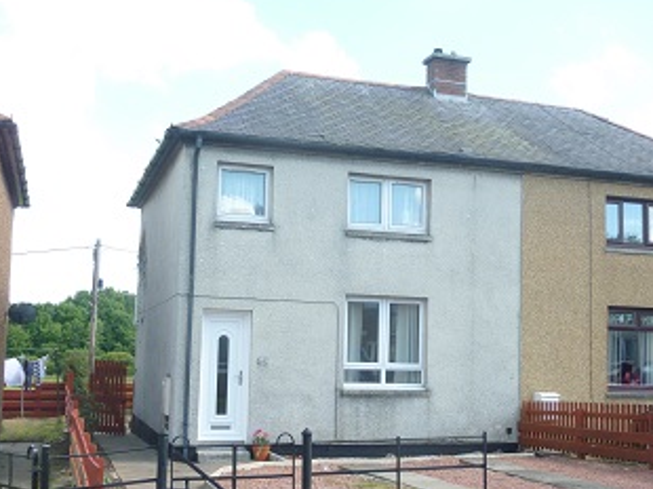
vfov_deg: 32.8
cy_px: 276
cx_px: 337
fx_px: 829
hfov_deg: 43.0
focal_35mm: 44
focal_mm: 5.7
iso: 80
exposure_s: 1/160
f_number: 3.5
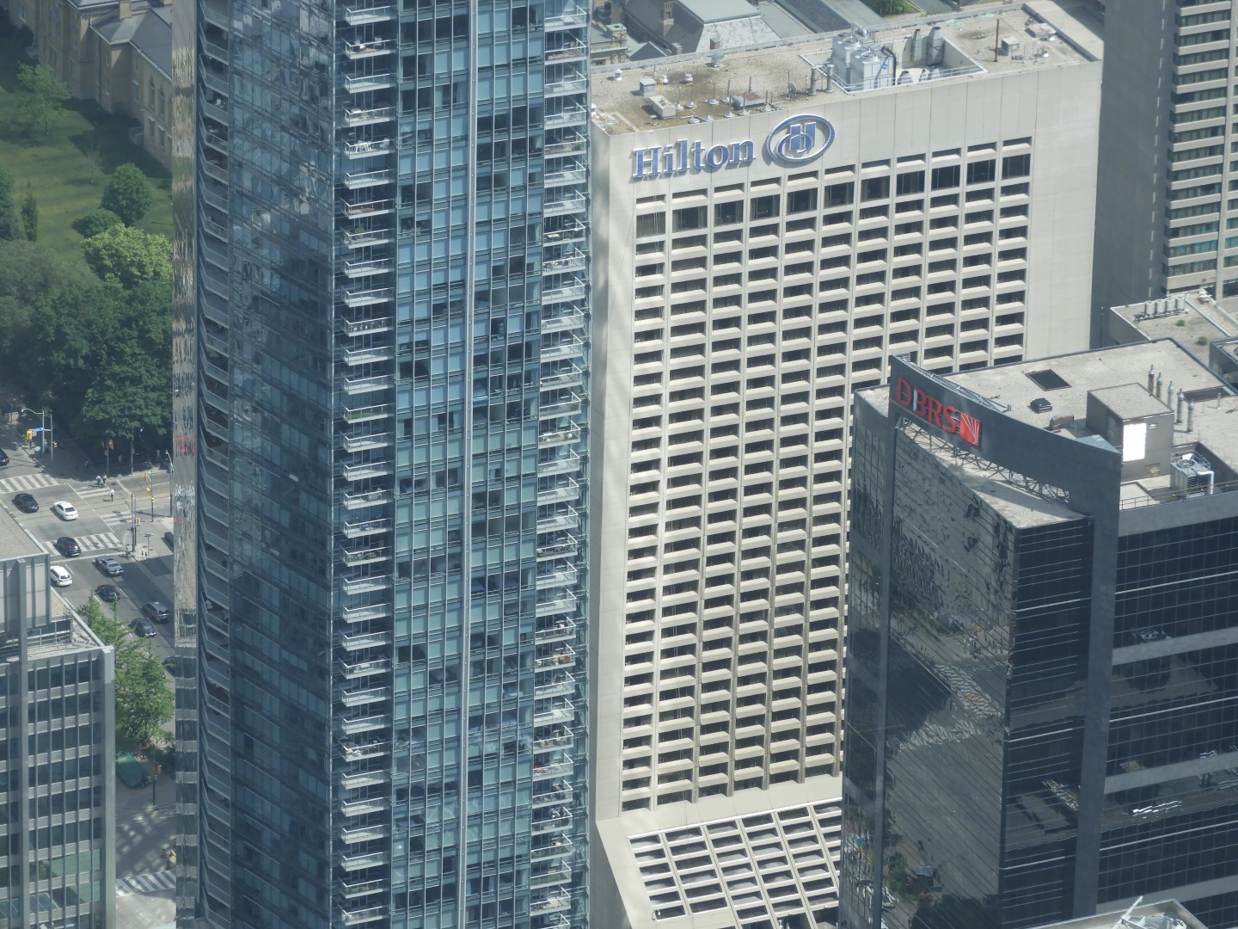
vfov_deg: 6.8
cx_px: 619
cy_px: 464
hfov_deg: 9.0
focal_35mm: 220
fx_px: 7868
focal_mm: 39.4
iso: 100
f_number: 5.3
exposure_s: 1/400
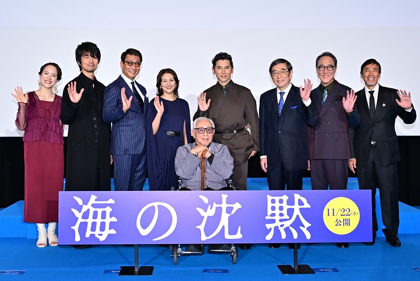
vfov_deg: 28.1
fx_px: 560
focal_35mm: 48
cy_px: 140
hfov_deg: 41.1
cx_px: 210
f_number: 4.8
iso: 1250
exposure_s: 1/200
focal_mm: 32.5
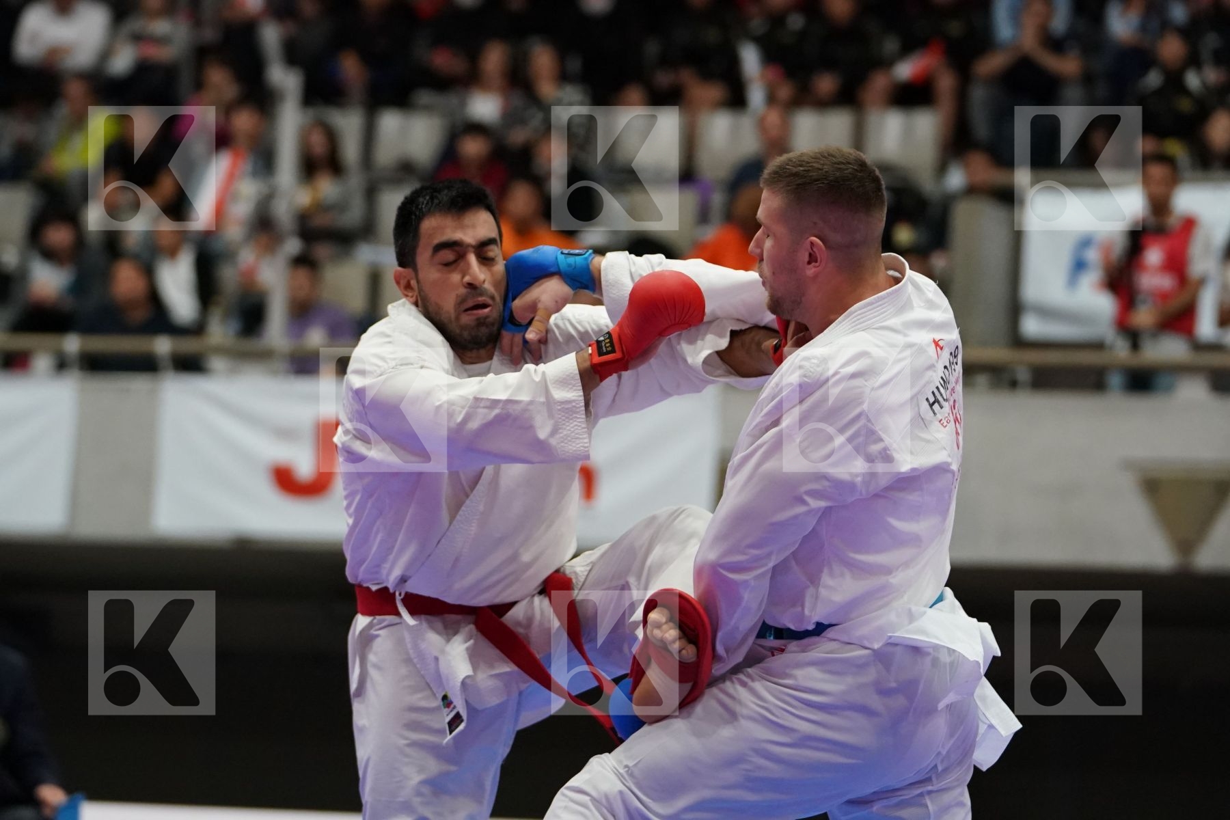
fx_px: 6150
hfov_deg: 11.4
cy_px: 410
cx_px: 615
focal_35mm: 180
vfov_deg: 7.6
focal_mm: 120
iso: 3200
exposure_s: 1/1000
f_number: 2.8
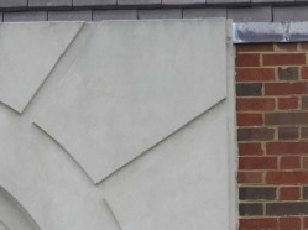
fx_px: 5917
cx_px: -62
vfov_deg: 2.2
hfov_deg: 3.0
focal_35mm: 666
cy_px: 663
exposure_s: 1/160
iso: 100
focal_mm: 20.6
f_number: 5
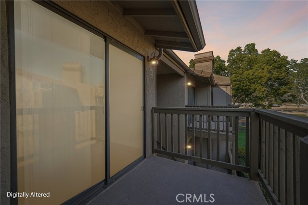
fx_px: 120
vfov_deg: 81.1
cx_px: 154
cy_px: 102
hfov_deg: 104.3
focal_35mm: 14
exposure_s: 1/30
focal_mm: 14
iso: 160
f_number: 9
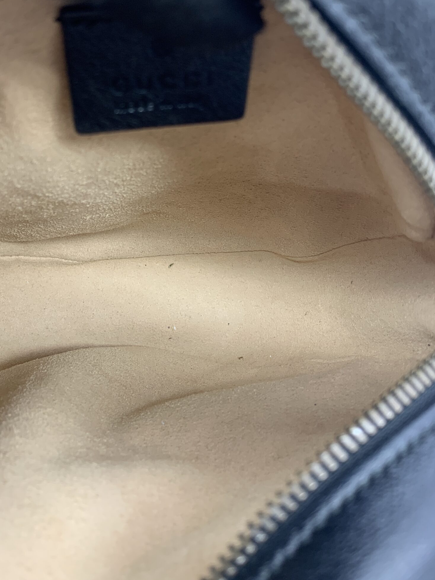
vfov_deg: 53.8
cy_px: 251
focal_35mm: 34
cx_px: 166
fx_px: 570
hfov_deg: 41.5
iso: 64
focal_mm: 4.25
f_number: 1.8
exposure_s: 1/50
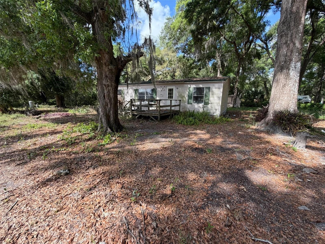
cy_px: 122
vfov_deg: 85.7
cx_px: 162
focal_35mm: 14
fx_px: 131
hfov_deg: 102.1
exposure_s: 1/502
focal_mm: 2.22
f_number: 2.2
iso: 64
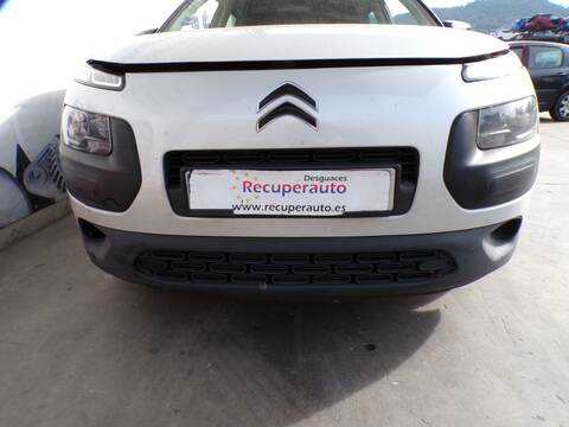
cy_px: 214
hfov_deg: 71.6
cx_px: 284
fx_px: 394
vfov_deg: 56.8
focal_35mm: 24
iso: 100
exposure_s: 1/140
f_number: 5.8
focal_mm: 4.3
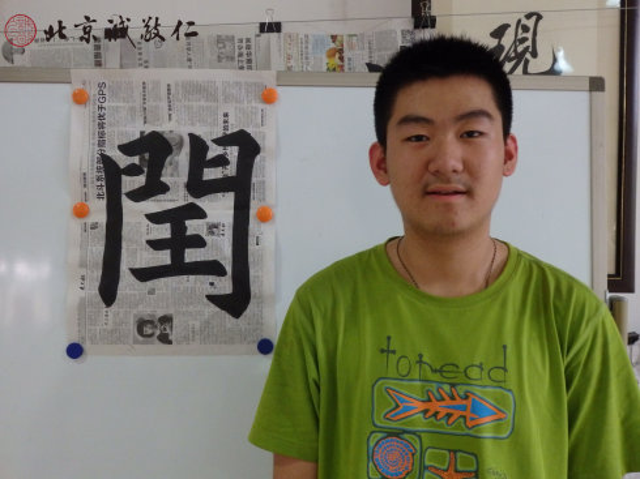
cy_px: 240
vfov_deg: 38.6
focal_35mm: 37
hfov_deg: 50.2
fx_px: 684
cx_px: 320
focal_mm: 6.6
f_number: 3.6
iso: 800
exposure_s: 1/60
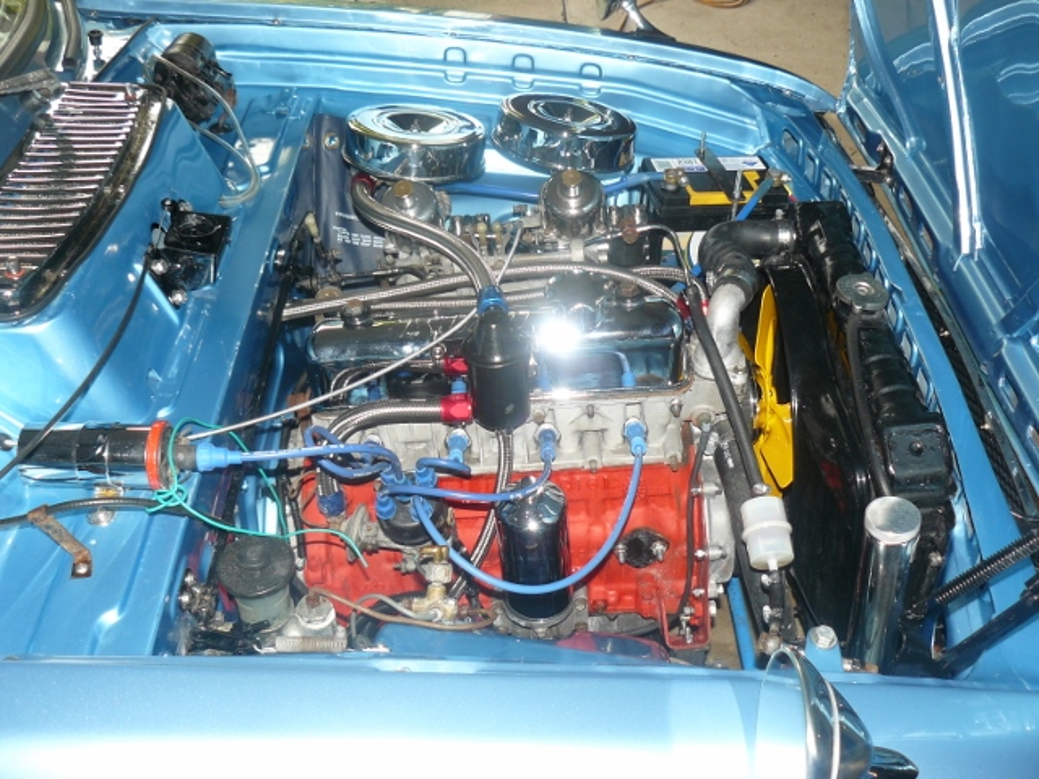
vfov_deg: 39.7
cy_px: 390
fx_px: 1081
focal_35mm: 36
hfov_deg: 51.4
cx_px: 520
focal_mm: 6
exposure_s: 1/30
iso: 100
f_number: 2.8
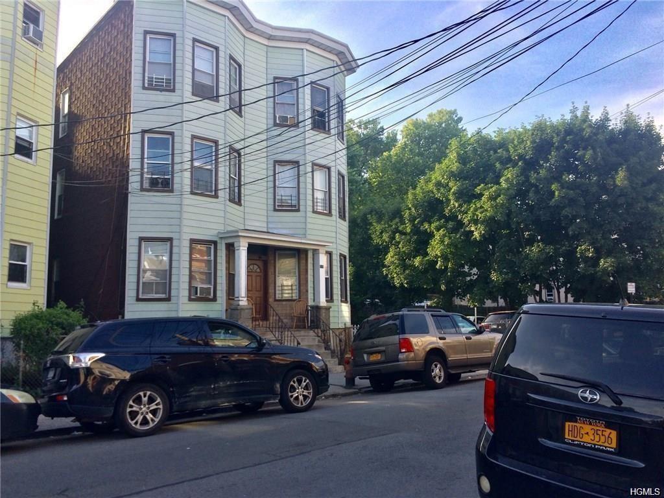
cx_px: 332
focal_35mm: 29
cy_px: 249
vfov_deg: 48.2
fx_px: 556
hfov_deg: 61.7
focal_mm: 4.15
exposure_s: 1/760
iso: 32
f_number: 2.2
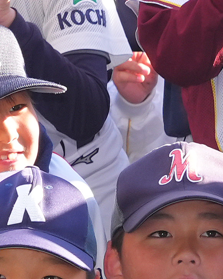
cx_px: 943
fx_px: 5118
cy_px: 198
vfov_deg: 3.1
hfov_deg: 2.4
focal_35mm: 620
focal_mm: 80
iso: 640
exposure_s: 1/320
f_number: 8
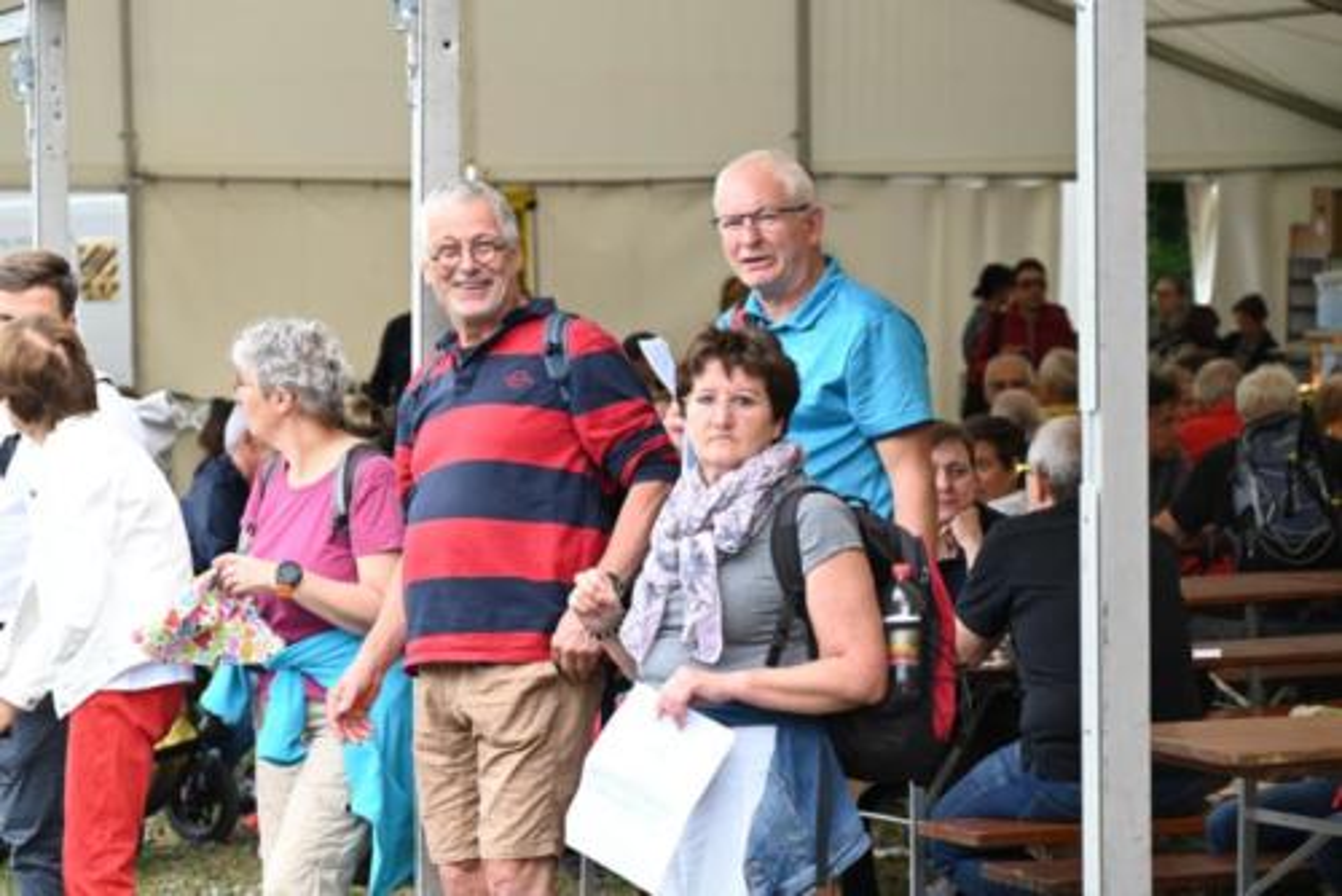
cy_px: 448
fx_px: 4662
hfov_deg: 16.4
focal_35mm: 125
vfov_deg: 11.0
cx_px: 671
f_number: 6.3
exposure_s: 1/160
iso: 400
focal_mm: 125
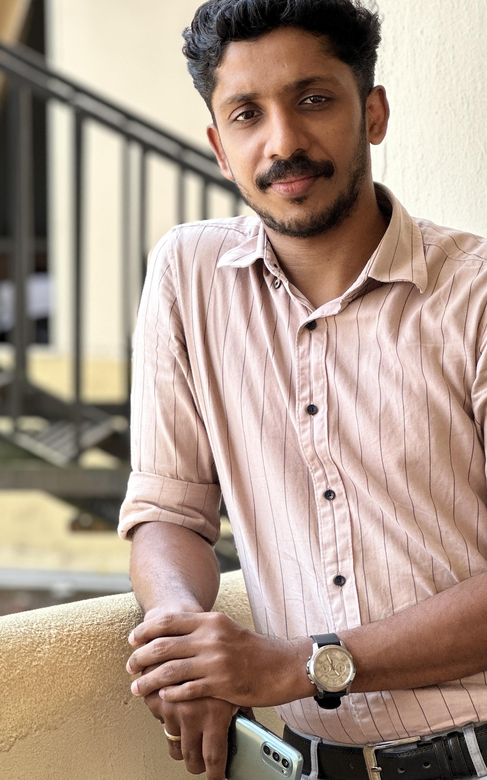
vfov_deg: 16.3
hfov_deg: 10.2
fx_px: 2718
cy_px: 398
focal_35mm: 128
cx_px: 332
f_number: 2.8
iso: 25
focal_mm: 9
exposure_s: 1/121
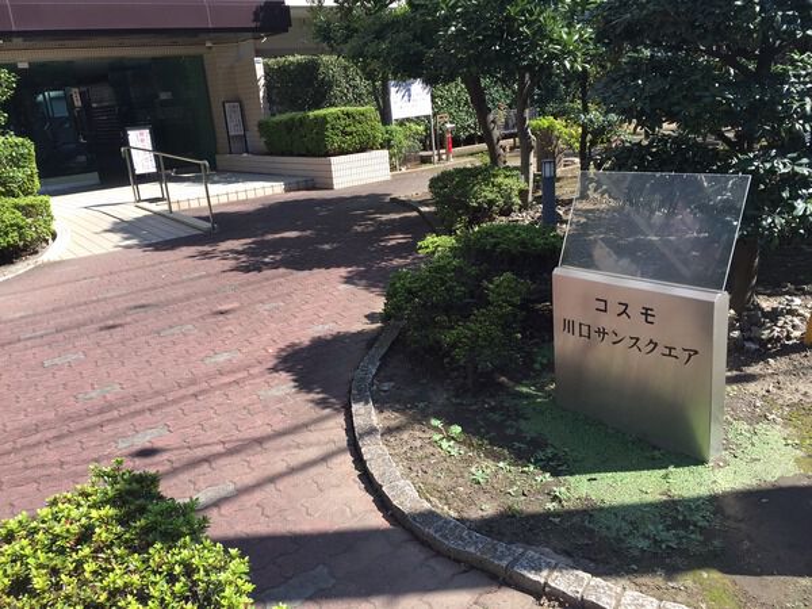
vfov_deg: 48.2
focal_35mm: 29
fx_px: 680
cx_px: 406
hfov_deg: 61.7
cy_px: 304
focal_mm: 4.15
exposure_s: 1/590
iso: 32
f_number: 2.2
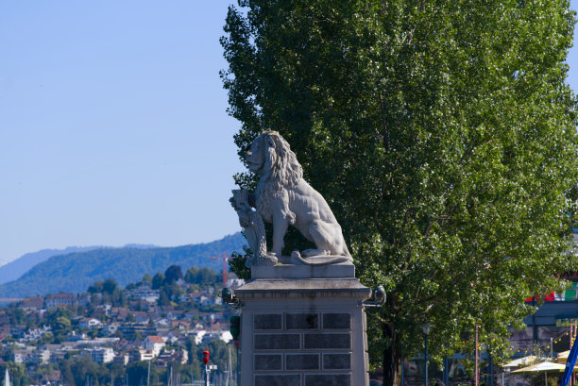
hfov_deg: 10.3
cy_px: 193
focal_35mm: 200
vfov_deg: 6.9
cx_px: 289
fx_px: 3213
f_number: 5
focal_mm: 200
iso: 100
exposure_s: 1/400
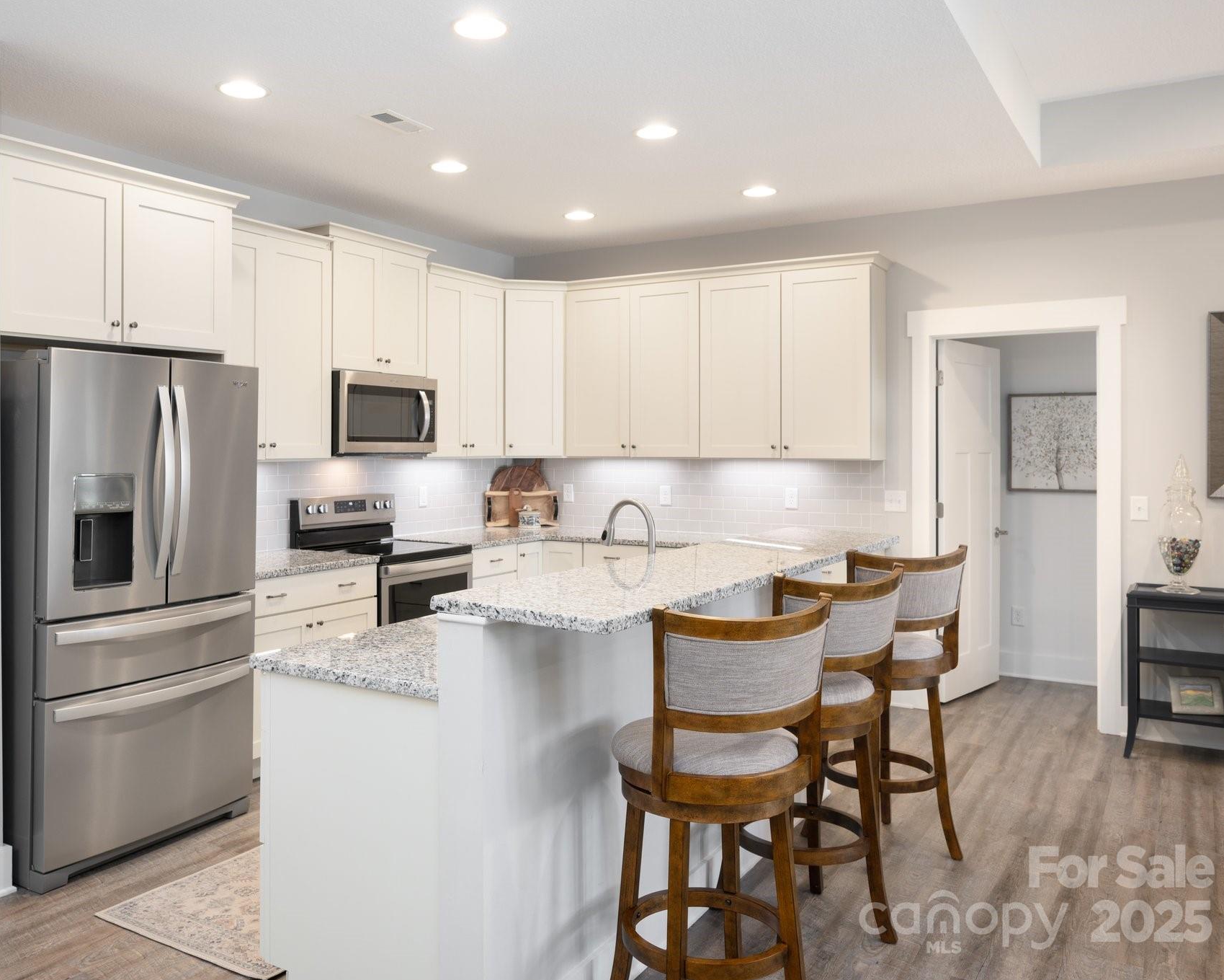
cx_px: 529
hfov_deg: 64.6
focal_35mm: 27
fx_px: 962
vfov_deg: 53.9
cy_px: 490
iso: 200
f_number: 8
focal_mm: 23.5
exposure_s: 1/25
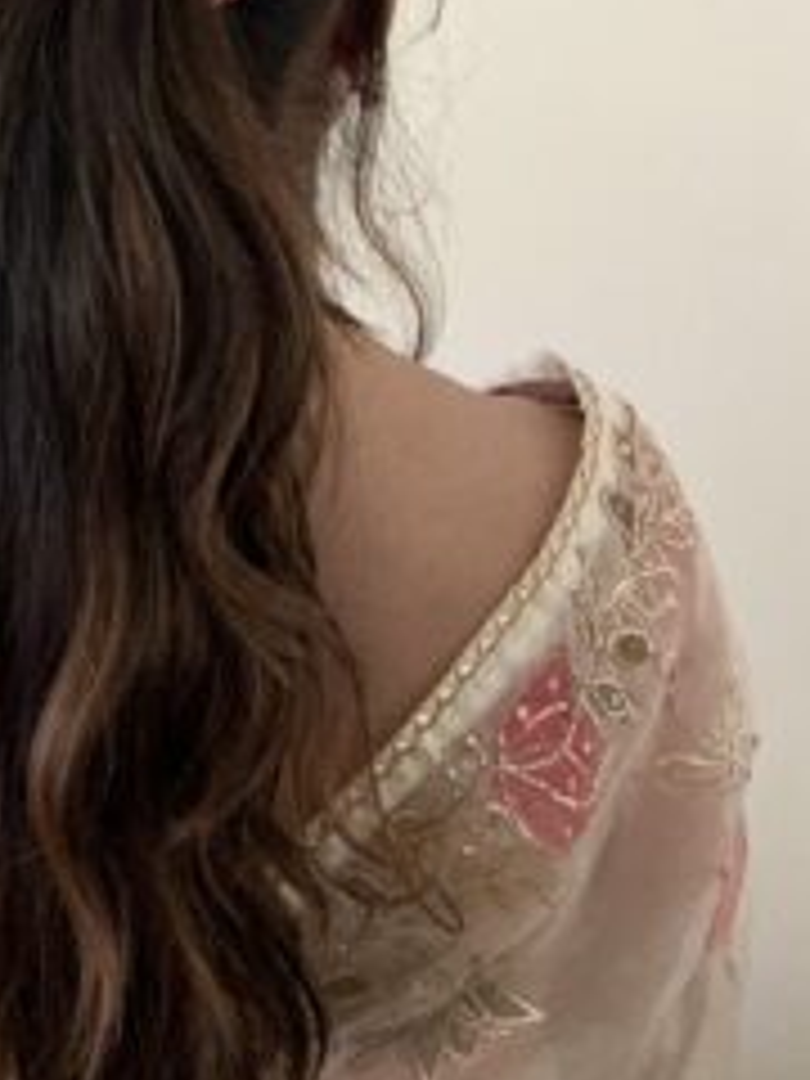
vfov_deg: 37.8
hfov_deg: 28.5
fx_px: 1560
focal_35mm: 50
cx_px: 166
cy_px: 369
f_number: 1.9
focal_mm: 2.69
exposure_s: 1/33
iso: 200
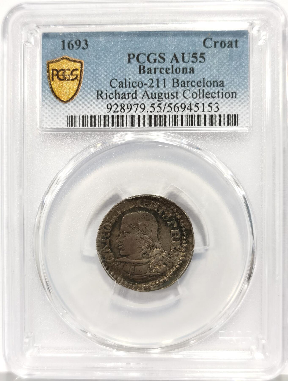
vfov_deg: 35.4
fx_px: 596
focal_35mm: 54
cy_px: 190
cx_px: 144
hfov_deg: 27.2
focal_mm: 5.56
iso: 160
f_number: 16
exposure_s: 1/100
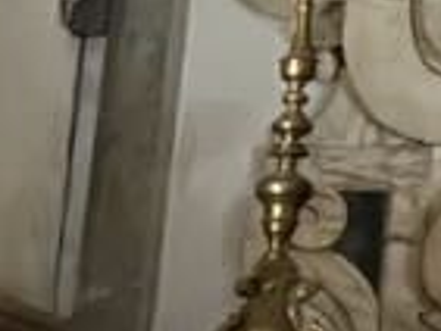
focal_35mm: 189
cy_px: -862
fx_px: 2410
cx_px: 1223
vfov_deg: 6.7
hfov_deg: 8.9
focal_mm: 5.96
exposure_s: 1/33
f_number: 1.6
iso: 640
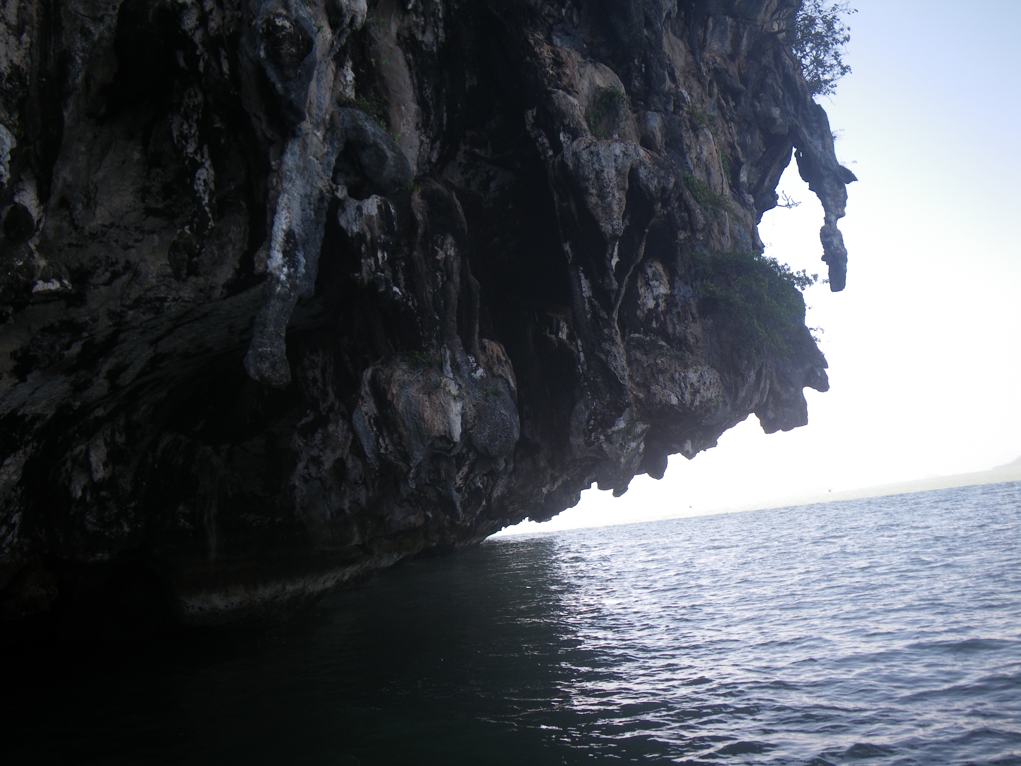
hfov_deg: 63.4
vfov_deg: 49.7
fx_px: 826
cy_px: 383
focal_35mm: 28
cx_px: 510
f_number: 3.5
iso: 50
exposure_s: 1/125
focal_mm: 5
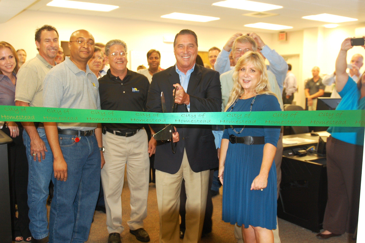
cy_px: 122
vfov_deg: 36.8
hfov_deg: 53.2
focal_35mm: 36
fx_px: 365
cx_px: 182
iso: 400
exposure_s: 1/60
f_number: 2.8
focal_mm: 24
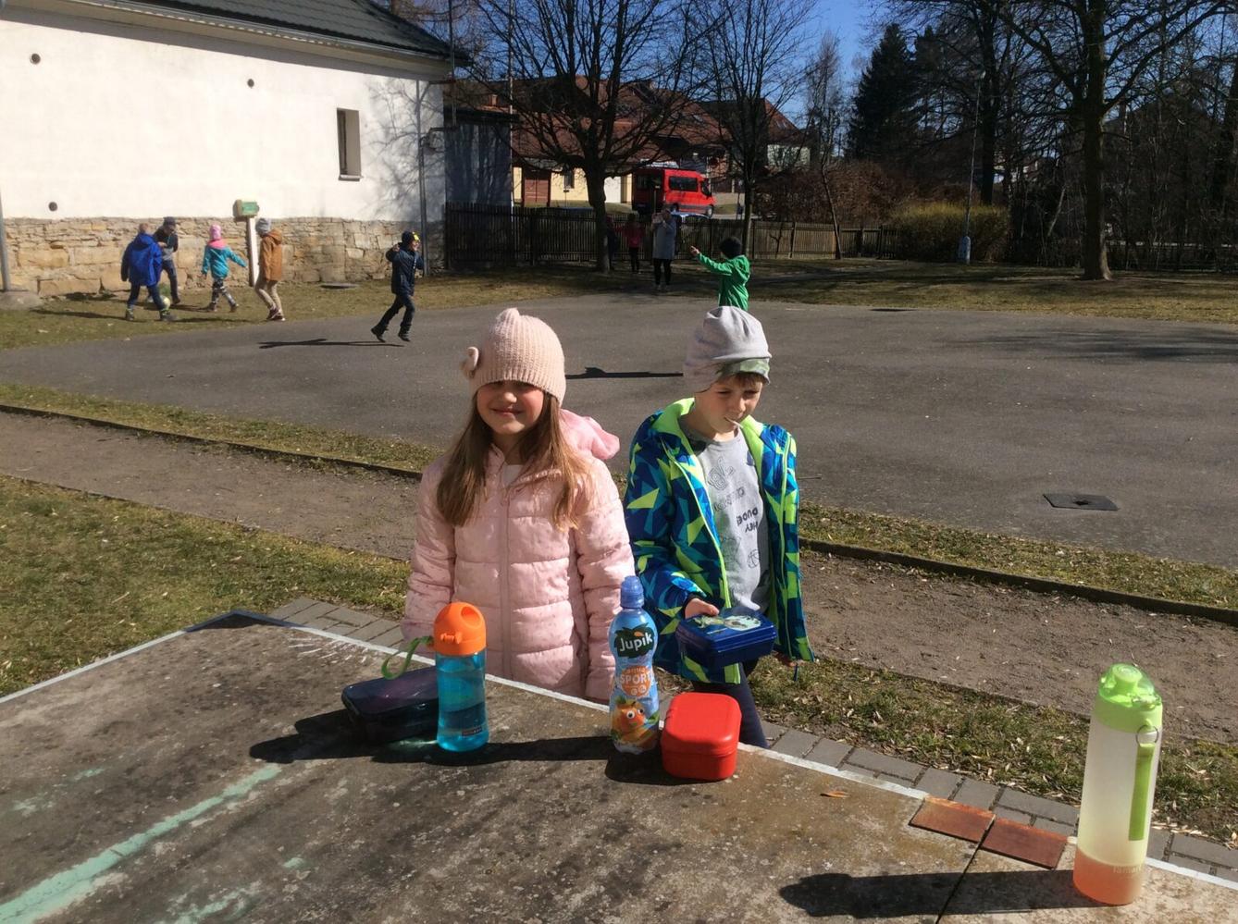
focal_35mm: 32
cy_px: 462
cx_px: 619
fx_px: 1143
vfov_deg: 44.0
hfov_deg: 56.9
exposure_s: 1/1972
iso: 32
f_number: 2.4
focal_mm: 3.3
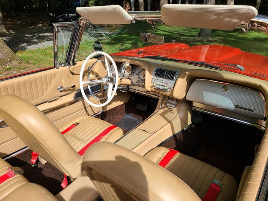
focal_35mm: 26
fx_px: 201
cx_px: 134
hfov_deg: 67.3
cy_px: 100
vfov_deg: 53.1
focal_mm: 5.4
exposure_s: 1/1838
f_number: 1.8
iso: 40
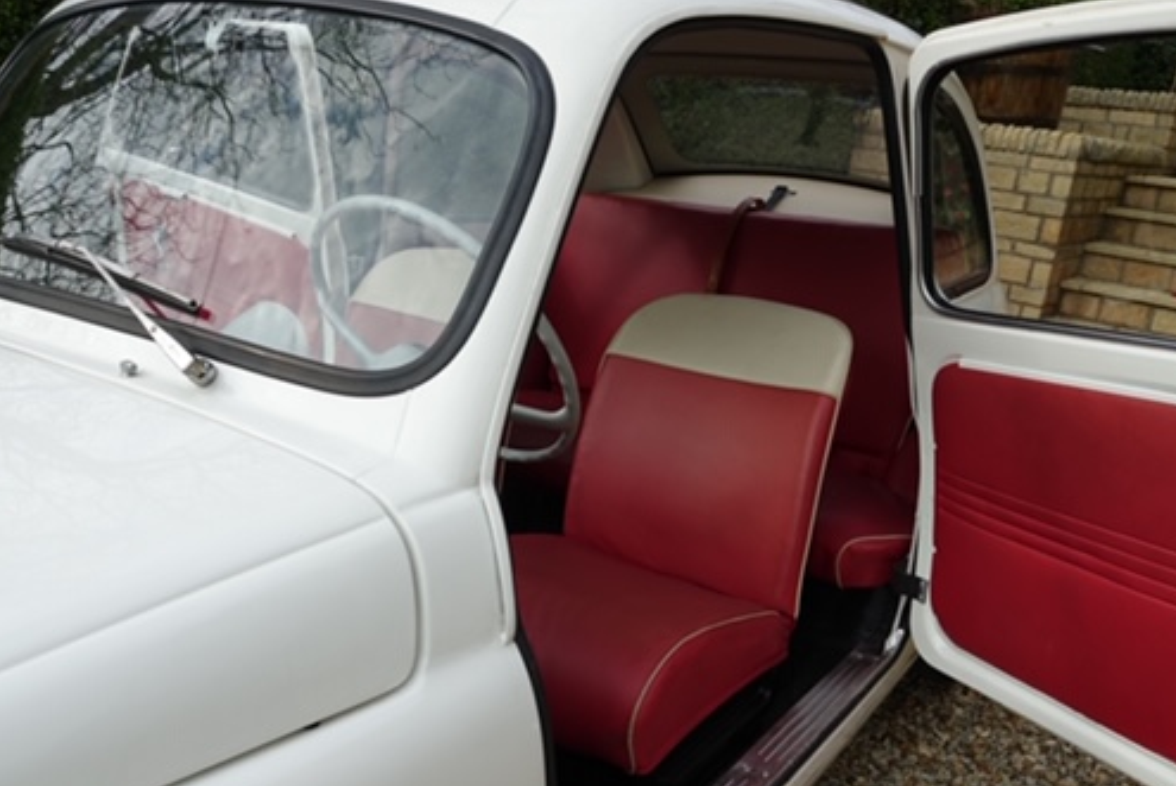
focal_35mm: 31
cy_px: 492
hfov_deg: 60.1
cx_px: 660
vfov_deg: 42.1
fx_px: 1014
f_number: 4
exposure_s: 1/400
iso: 100
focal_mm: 8.8
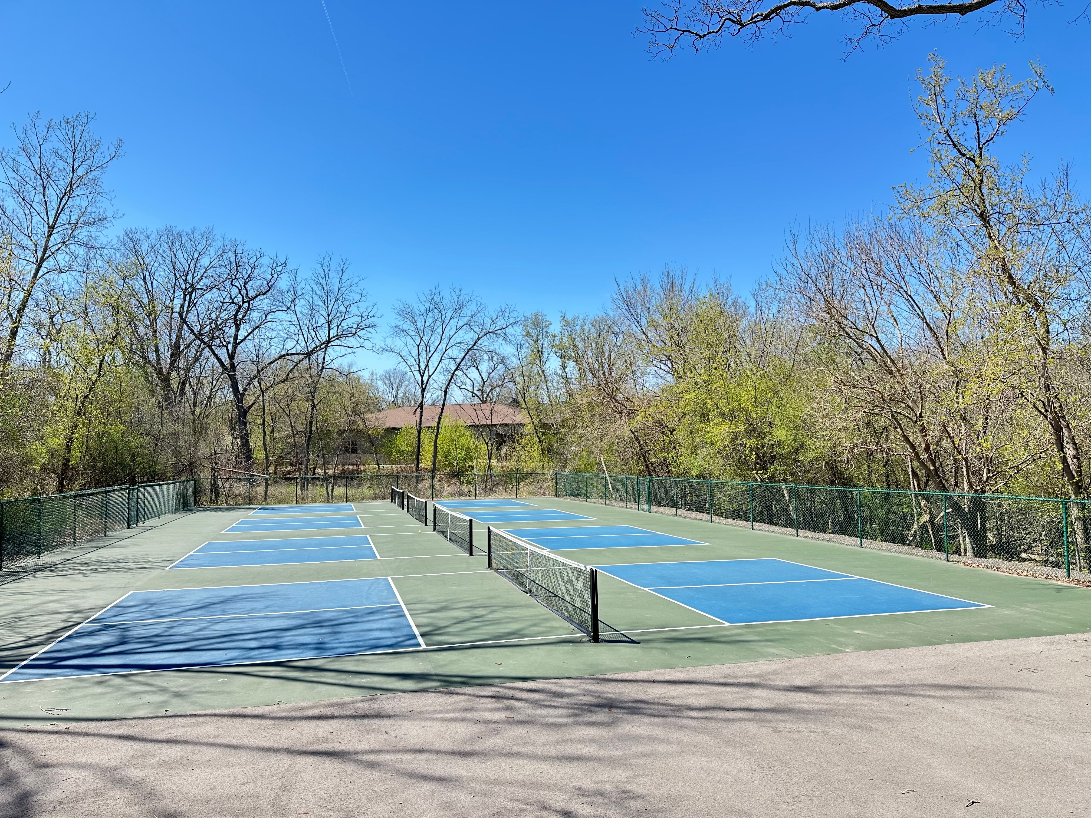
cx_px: 546
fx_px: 756
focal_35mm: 24
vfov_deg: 56.8
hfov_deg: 71.6
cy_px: 409
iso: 80
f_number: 1.78
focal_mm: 6.86
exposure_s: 1/1183
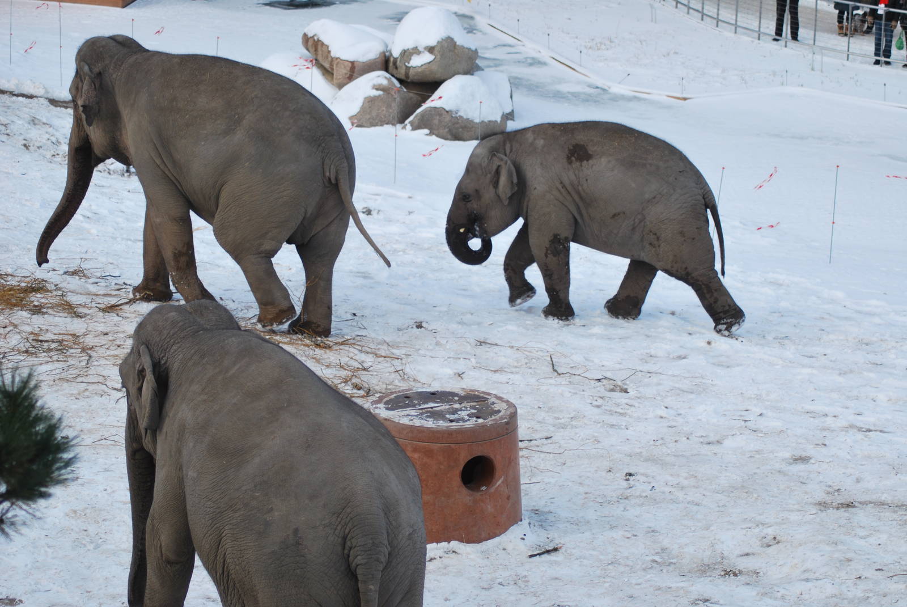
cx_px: 454
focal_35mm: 105
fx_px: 2649
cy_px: 304
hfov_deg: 19.4
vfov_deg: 13.1
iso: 200
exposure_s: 1/320
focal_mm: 70
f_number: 4.5
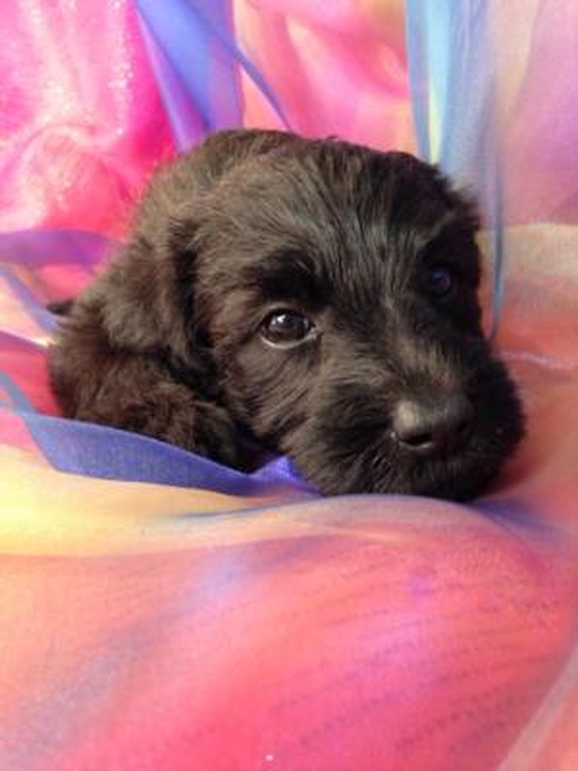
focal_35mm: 33
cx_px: 289
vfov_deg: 55.4
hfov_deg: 42.9
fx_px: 735
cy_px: 386
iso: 200
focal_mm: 4.12
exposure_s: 1/20
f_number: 2.4
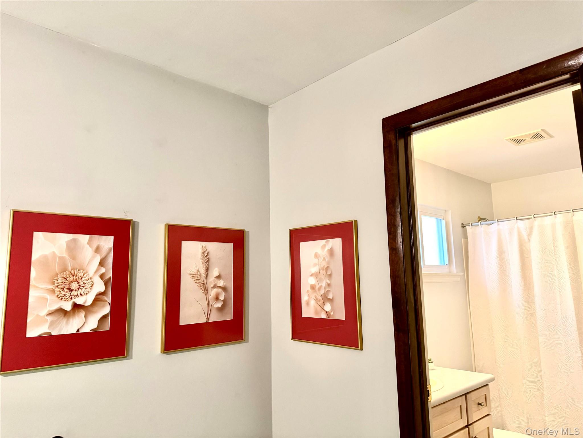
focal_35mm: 24
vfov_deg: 56.8
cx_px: 292
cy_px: 219
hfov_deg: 71.6
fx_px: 404
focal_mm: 6.76
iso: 400
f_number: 1.78
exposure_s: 1/60
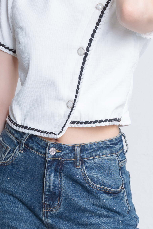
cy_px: 105
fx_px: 1249
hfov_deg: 7.0
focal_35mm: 196
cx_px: 73
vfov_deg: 10.5
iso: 100
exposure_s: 1/100
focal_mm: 75
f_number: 7.1
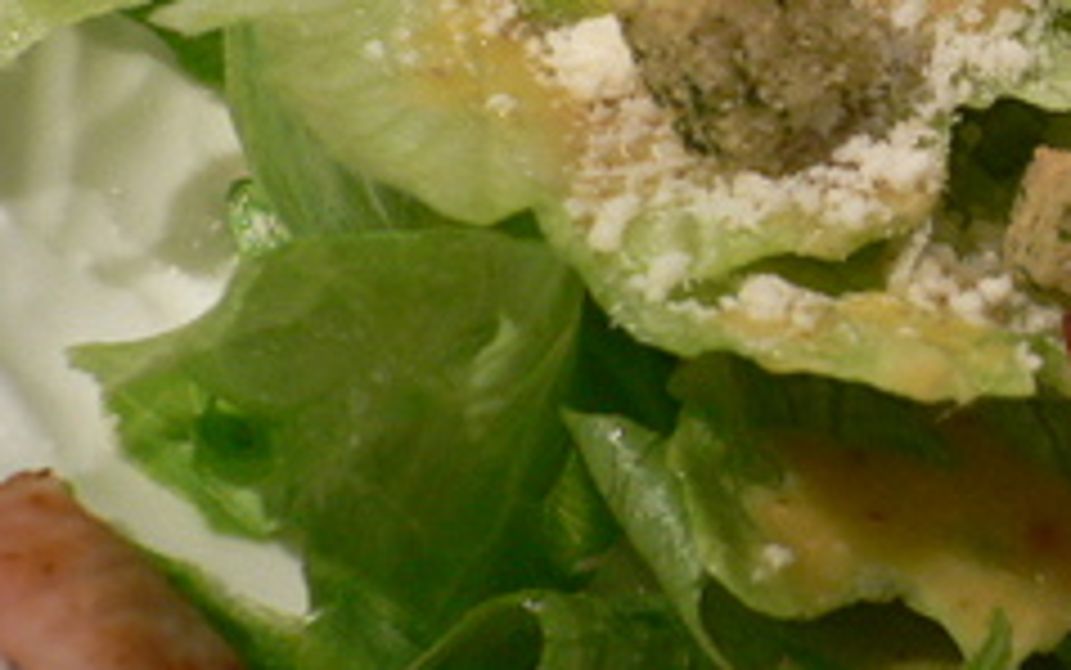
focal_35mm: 78
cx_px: 1112
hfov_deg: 25.0
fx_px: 2278
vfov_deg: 16.3
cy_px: -29
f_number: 2.8
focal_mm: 5.8
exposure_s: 1/30
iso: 100
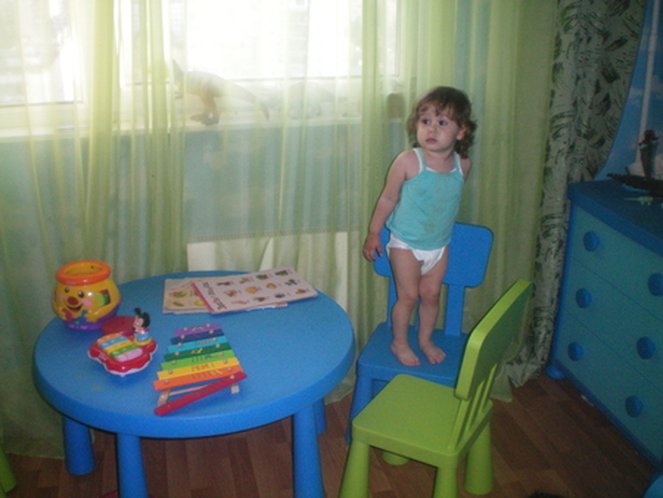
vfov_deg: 37.8
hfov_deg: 49.0
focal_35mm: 38
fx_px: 728
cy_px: 249
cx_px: 332
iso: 200
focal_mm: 6.3
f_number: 3.1
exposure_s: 1/60
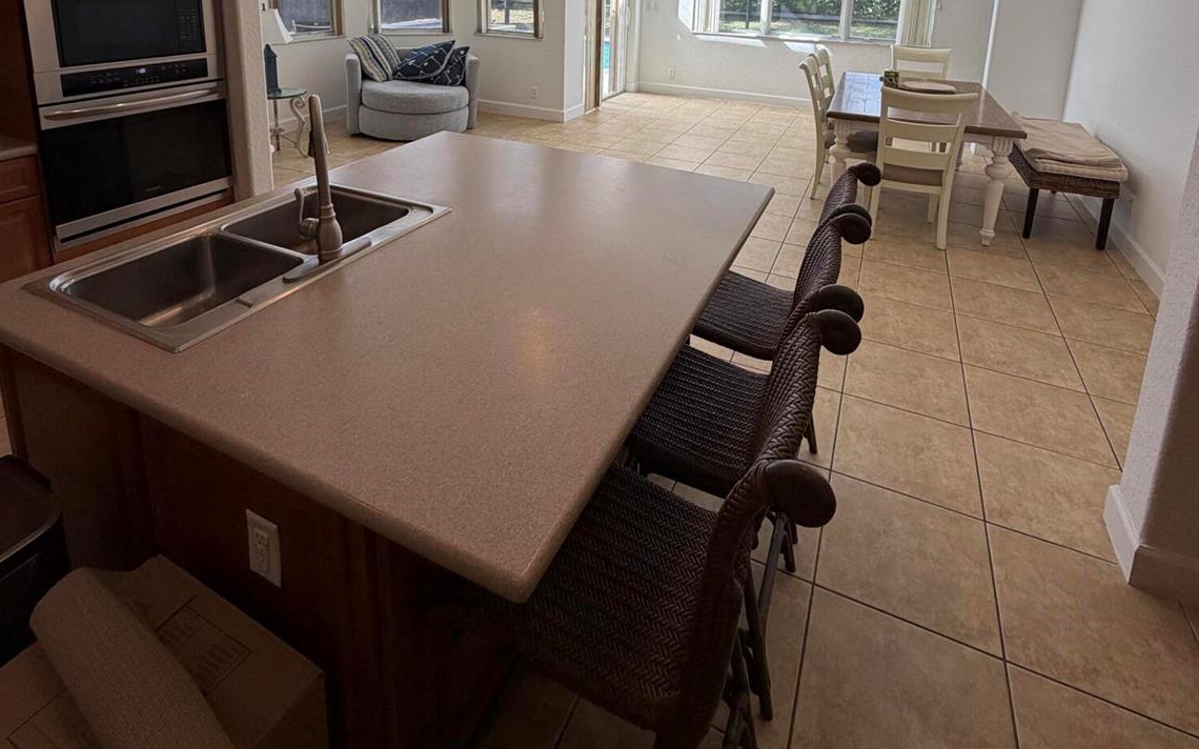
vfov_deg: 53.5
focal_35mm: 20
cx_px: 603
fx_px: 653
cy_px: 99
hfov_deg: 85.1
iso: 80
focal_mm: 2.22
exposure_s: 1/121
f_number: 2.2
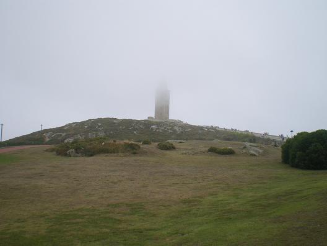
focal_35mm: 38
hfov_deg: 49.0
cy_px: 123
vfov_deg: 37.7
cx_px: 164
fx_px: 359
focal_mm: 6.3
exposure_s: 1/320
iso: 64
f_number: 4.6
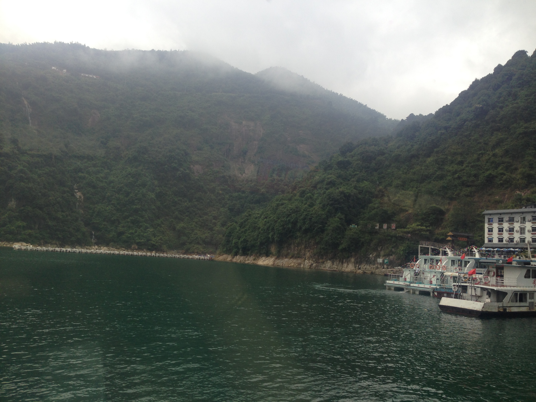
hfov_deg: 55.4
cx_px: 268
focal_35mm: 33
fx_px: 511
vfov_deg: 42.9
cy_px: 201
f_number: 2.4
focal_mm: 4.12
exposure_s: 1/291
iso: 50
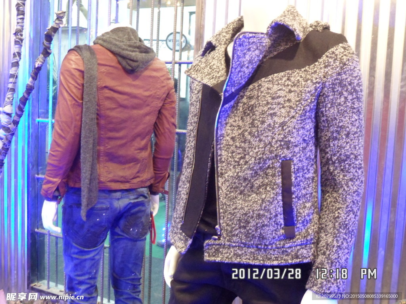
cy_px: 152
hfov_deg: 44.8
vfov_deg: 34.3
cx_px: 203
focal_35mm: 42
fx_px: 493
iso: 400
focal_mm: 7.8
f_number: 4.2
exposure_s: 1/10
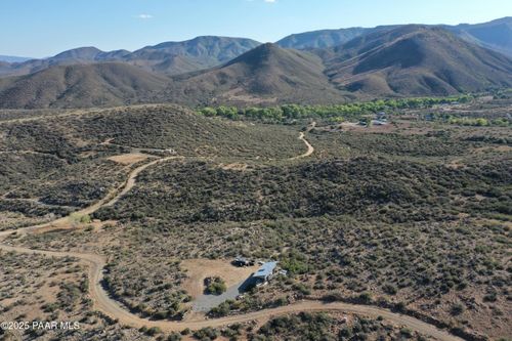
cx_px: 256
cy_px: 170
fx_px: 398
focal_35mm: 28
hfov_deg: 65.5
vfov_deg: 46.4
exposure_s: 1/320
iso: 100
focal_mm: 10.26
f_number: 5.6
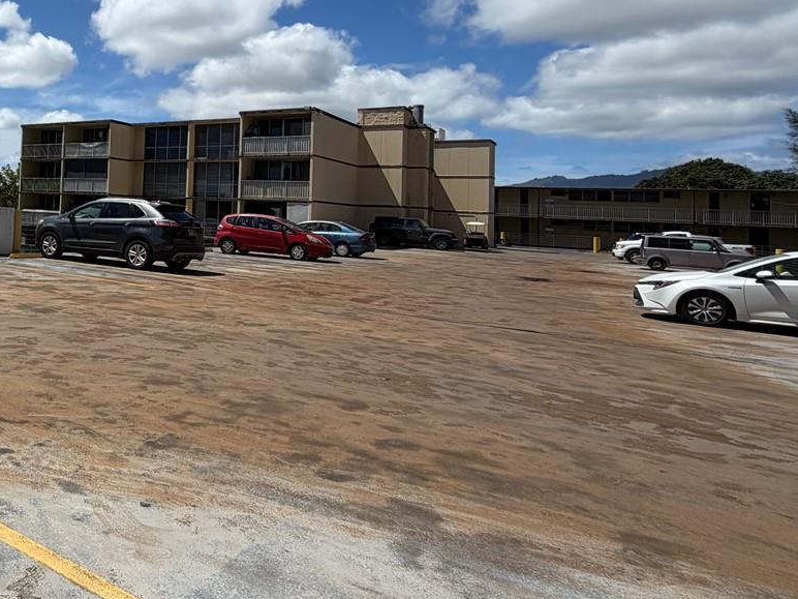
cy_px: 171
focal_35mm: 29
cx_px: 44
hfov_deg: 52.2
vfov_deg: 46.9
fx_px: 669
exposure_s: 1/1572
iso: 20
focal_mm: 2.22
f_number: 2.2
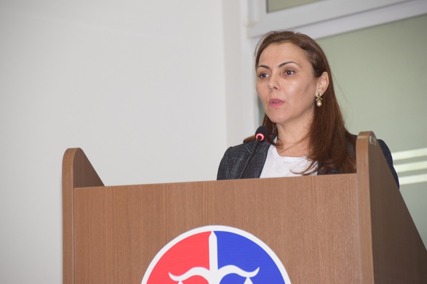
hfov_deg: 10.5
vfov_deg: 7.0
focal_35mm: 195
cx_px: 214
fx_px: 2313
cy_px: 142
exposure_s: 1/60
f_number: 6
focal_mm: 130
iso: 1100
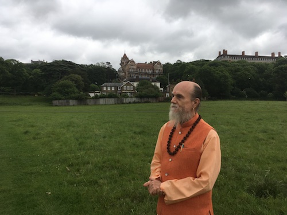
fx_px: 240
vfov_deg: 48.2
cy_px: 108
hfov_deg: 61.7
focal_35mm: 29
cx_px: 144
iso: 25
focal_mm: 4.15
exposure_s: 1/523
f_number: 2.2
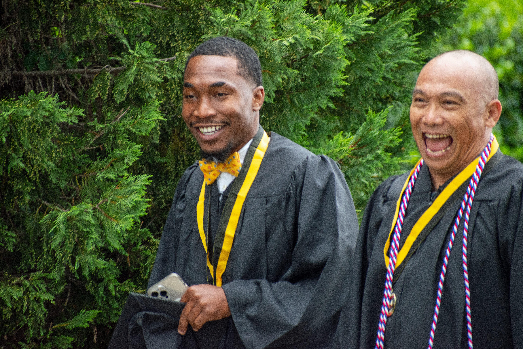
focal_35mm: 450
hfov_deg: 4.6
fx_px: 6537
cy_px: 174
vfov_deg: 3.1
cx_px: 262
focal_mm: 300
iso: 500
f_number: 6.3
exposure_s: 1/250
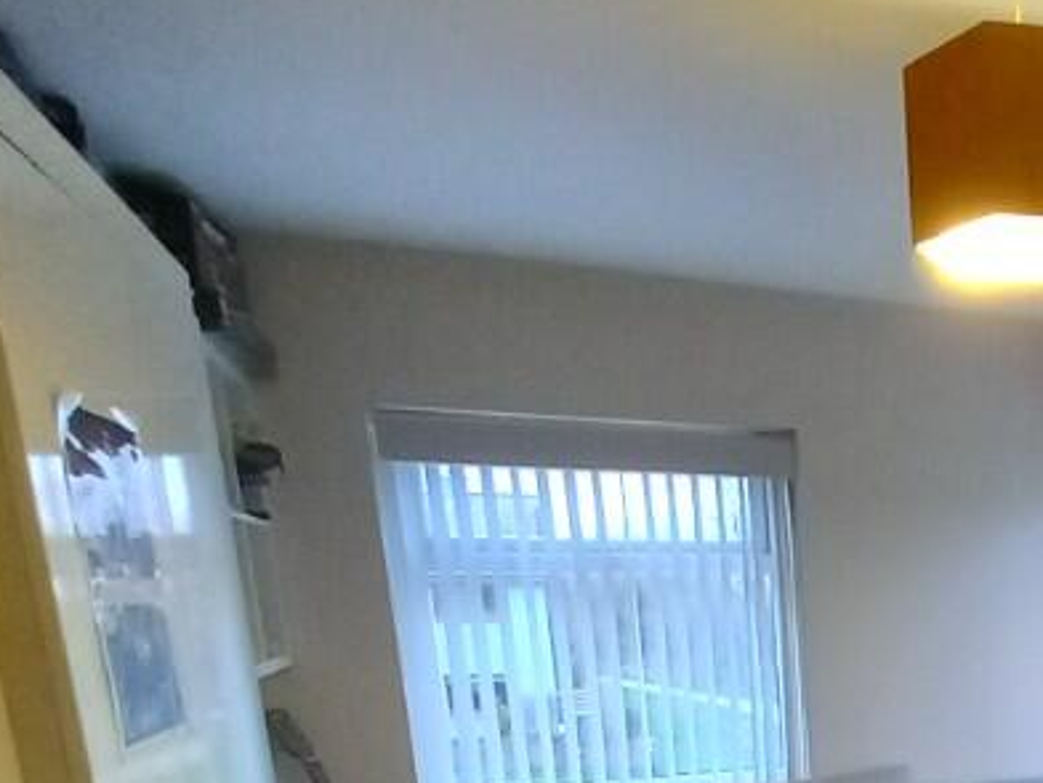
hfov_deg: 45.4
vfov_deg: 36.2
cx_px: 1046
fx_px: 1024
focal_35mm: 34
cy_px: 836
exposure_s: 1/25
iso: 320
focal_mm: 1.13
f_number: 2.2
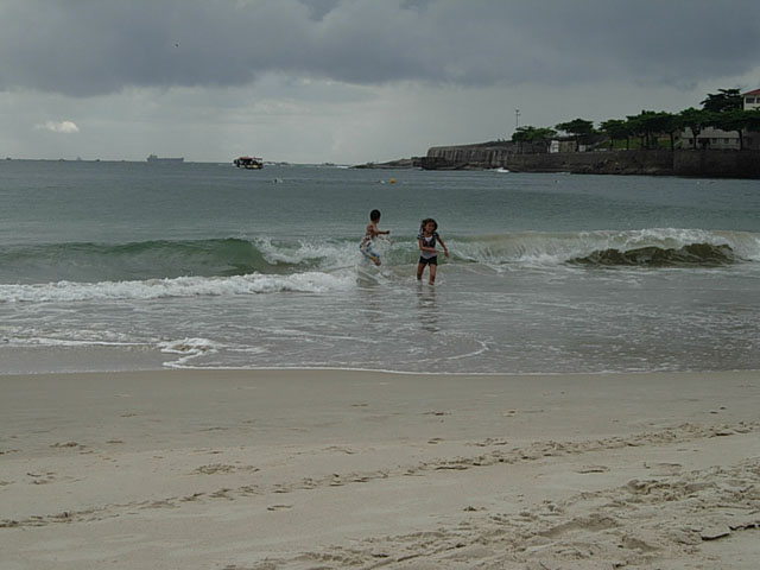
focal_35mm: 75
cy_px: 285
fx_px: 1647
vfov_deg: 19.6
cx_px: 380
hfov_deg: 26.0
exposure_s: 1/287
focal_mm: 15.7
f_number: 5.4
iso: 50
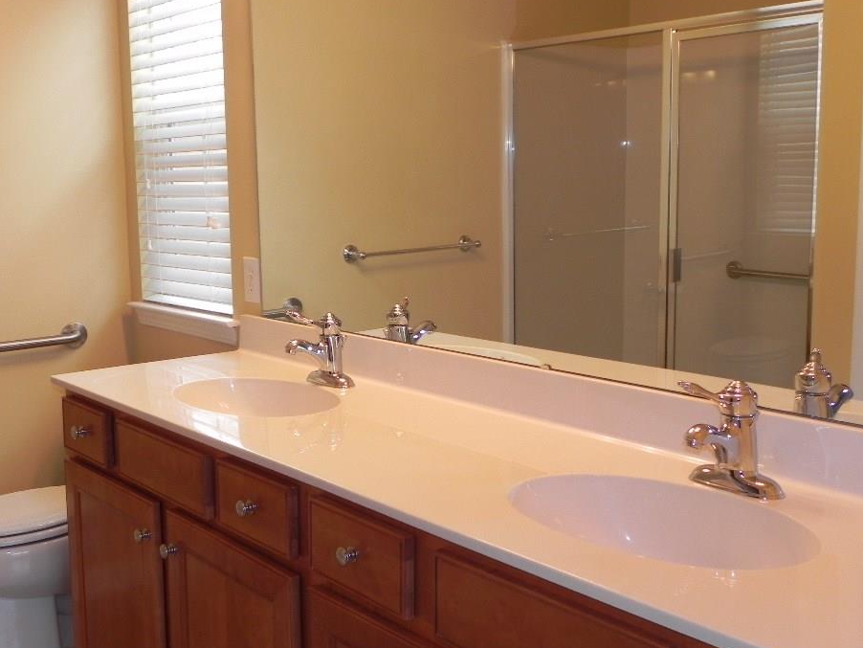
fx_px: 1047
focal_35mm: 42
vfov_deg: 34.4
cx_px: 412
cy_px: 324
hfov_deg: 44.8
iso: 160
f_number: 3.2
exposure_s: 1/43
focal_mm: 6.6
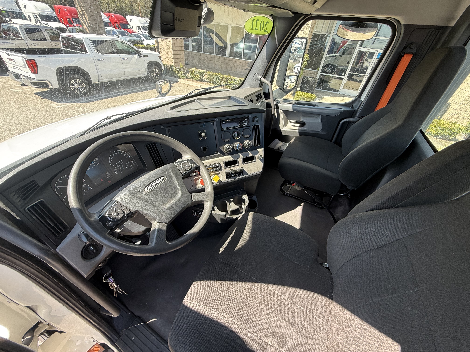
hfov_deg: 102.1
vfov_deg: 85.7
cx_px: 235
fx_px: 190
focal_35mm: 14
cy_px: 176
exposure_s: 1/122
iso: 64
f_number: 2.2
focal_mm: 2.22
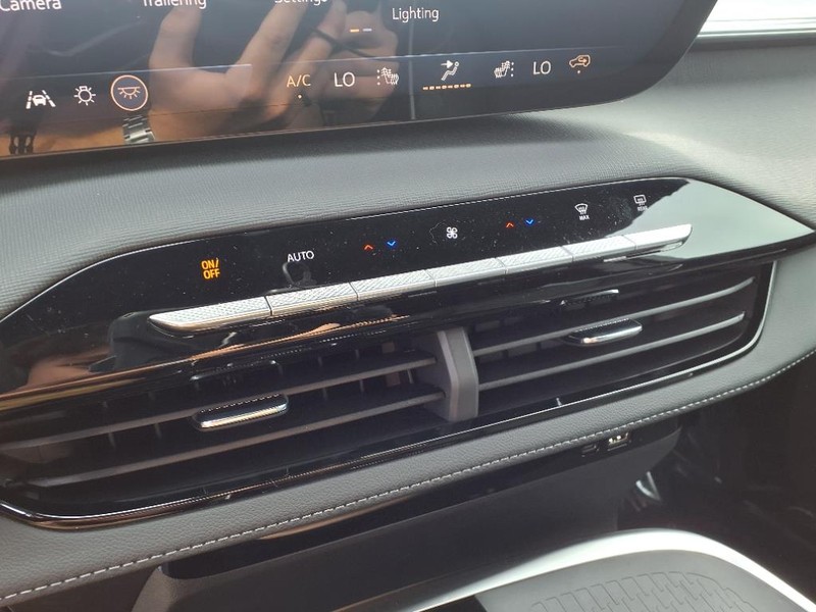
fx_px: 636
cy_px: 306
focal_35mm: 27
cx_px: 408
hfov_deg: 65.3
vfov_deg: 51.4
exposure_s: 1/60.2
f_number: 1.9
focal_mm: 3.58
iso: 40
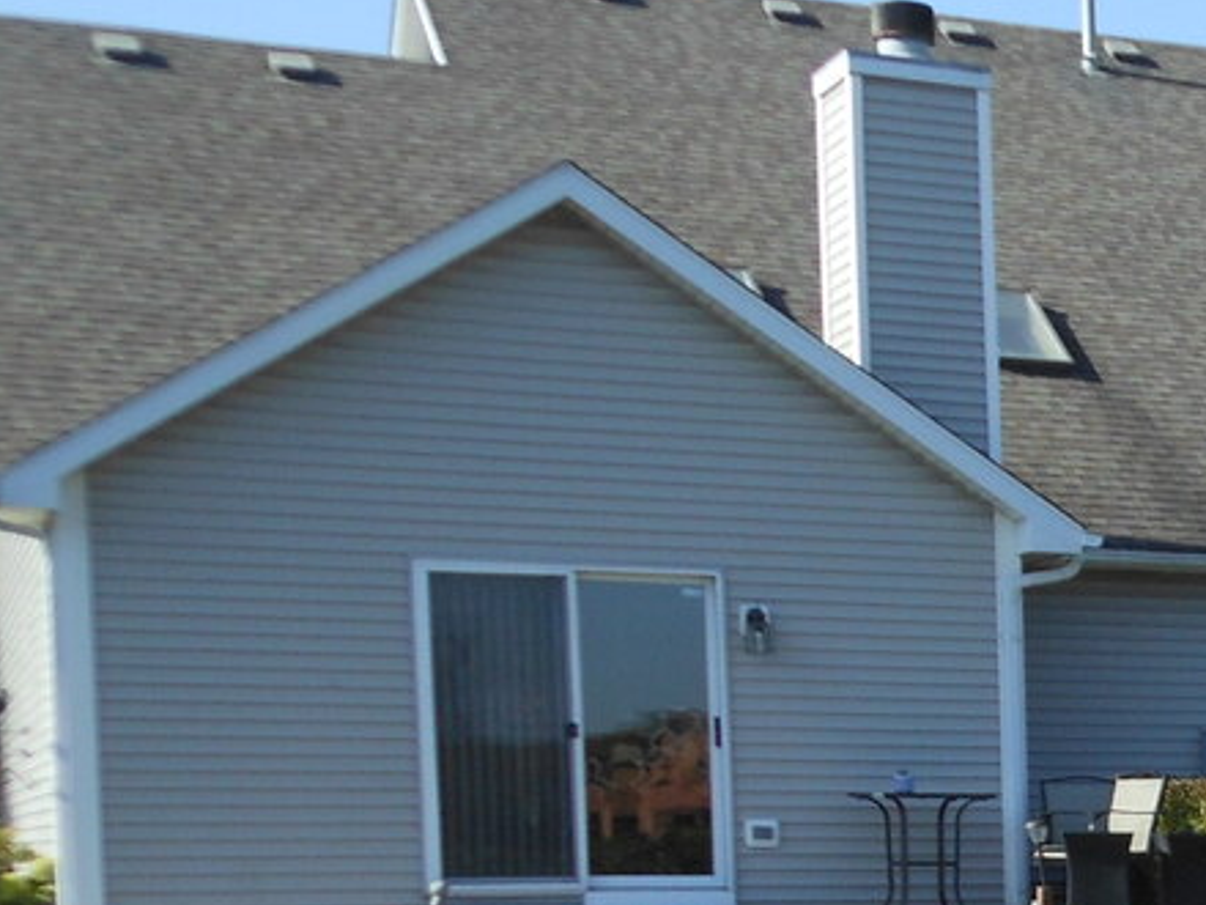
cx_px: 1965
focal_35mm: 95
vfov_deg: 15.2
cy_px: 979
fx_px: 3310
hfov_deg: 17.8
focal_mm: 5.2
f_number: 3.3
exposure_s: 1/640
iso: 80
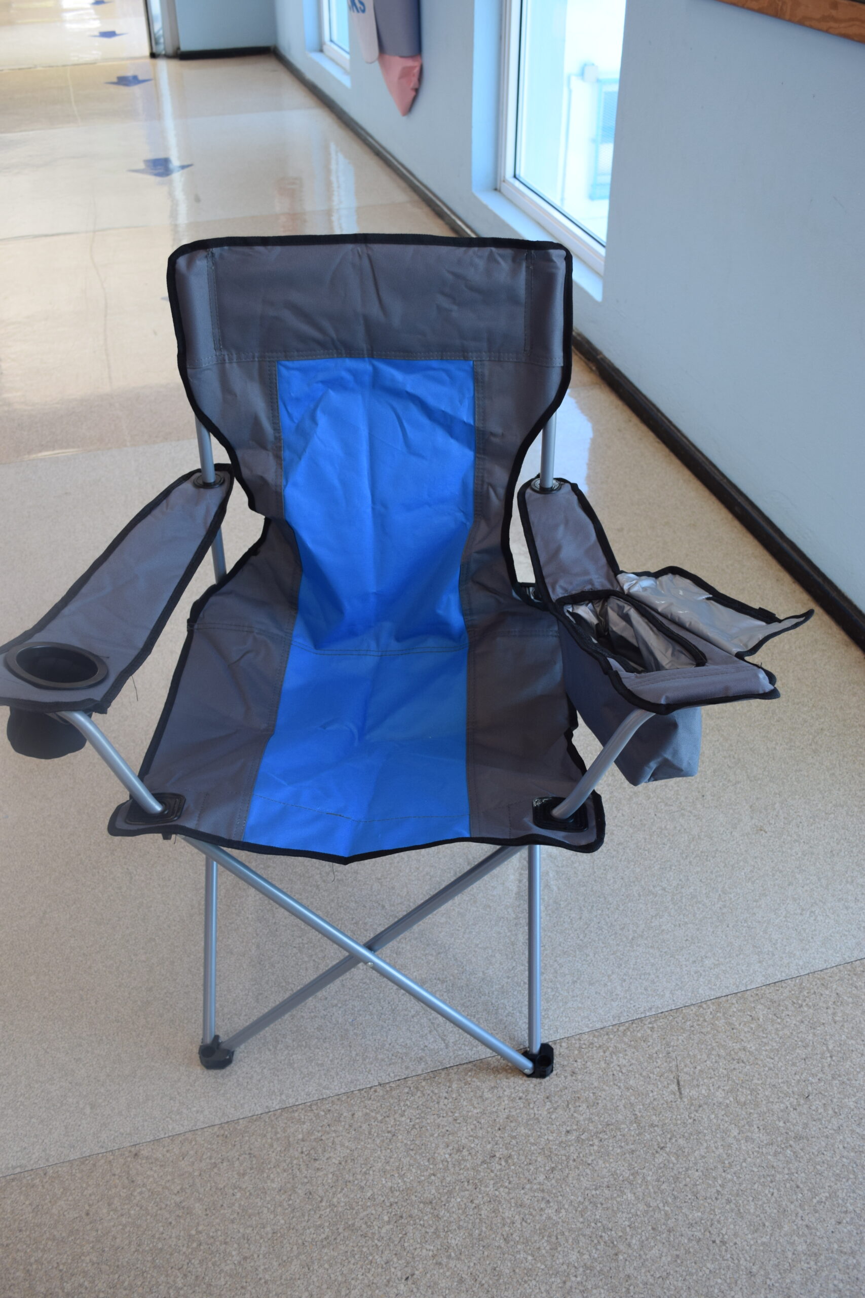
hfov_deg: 40.0
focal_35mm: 33
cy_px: 649
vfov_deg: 57.2
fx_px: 1189
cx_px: 432
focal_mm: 22
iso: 400
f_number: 4.5
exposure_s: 1/80
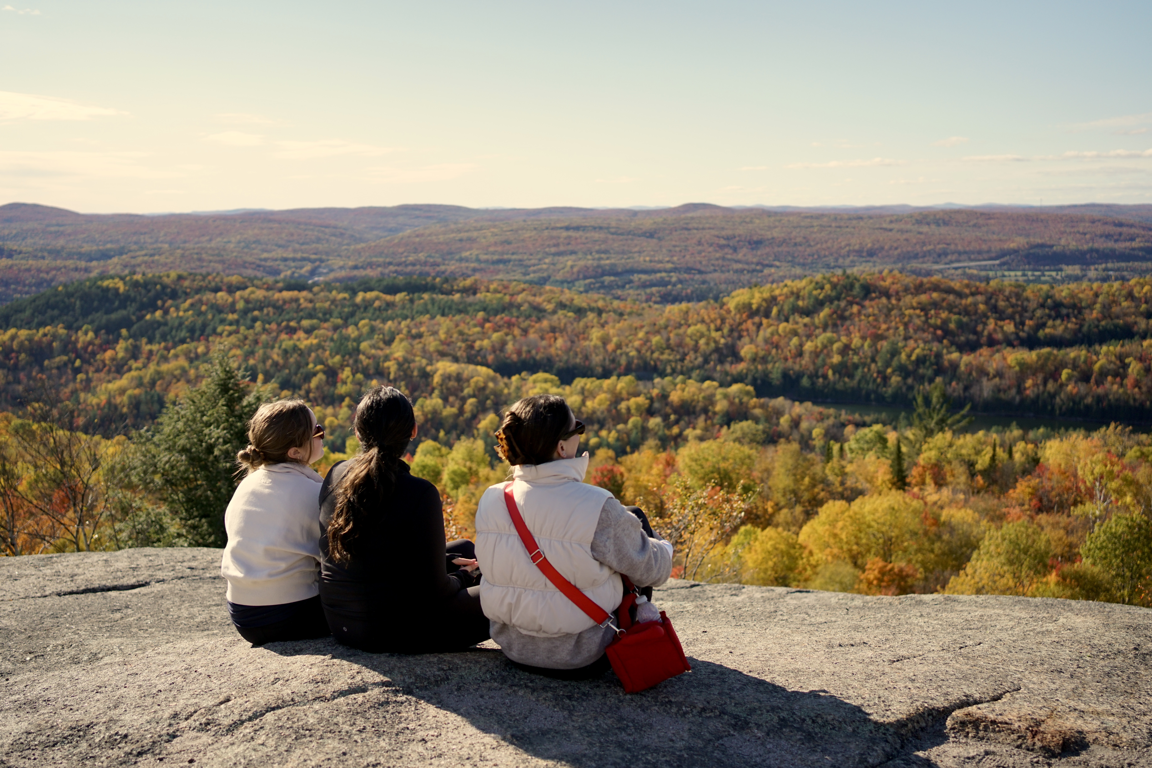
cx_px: 576
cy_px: 384
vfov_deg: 37.9
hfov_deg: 54.4
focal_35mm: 35
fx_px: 1120
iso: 400
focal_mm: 35
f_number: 2.8
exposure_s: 1/5000
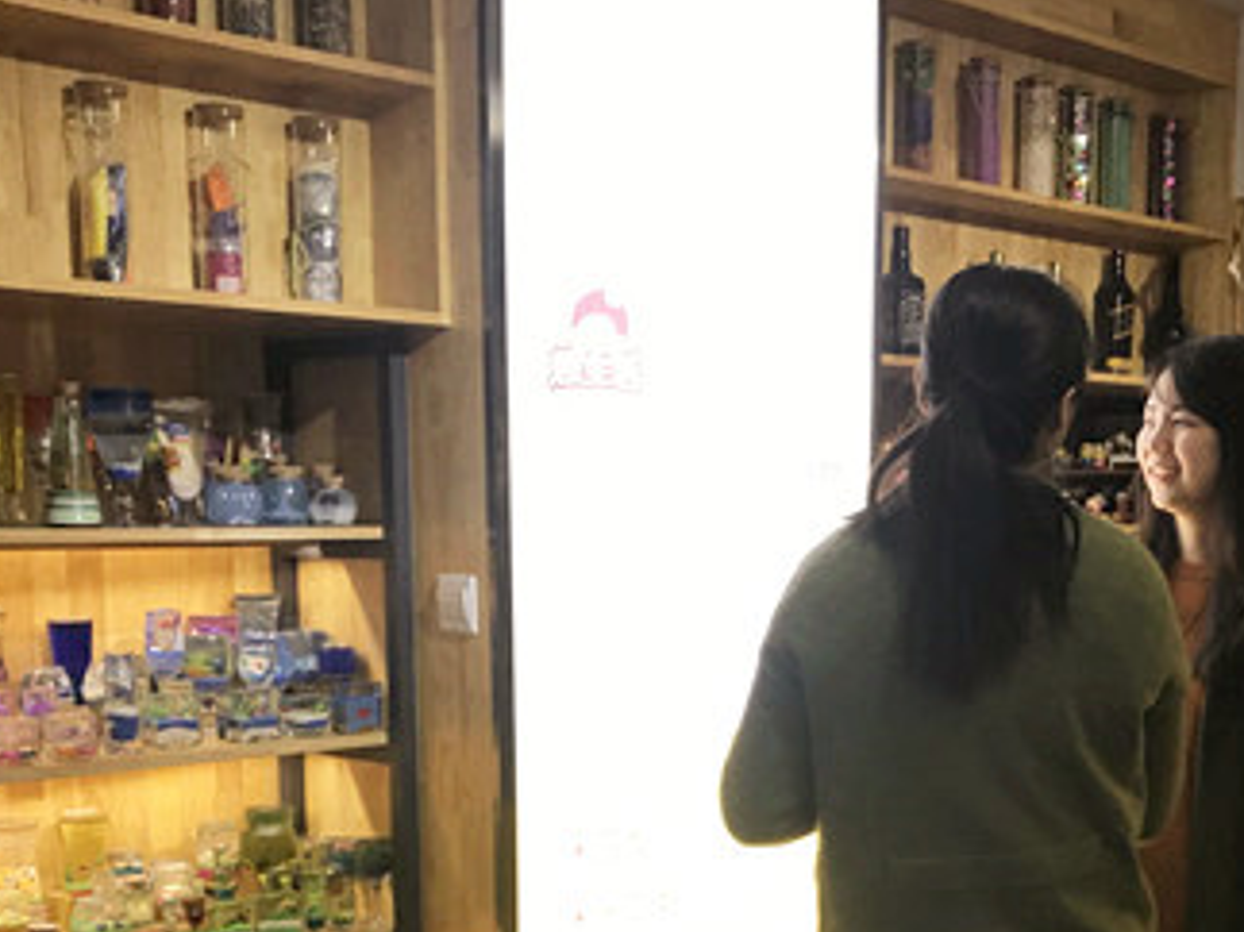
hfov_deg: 36.6
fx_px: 1868
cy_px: 801
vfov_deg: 27.2
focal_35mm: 52
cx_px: 790
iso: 32
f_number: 1.8
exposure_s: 1/25
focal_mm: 3.99
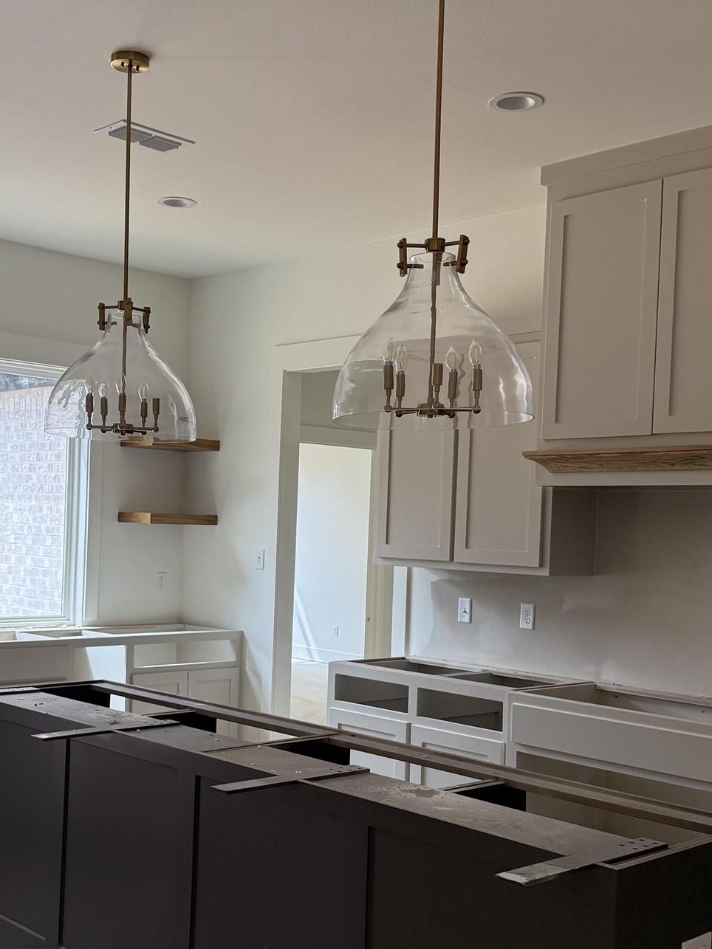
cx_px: 279
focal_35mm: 43
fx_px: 1180
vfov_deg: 43.8
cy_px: 539
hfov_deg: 33.5
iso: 200
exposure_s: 1/241
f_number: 1.78
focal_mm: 6.76
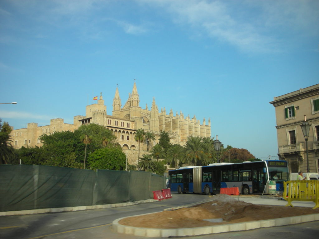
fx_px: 323
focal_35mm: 35
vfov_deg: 40.7
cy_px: 120
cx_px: 160
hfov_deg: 52.6
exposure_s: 1/272
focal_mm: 5.8
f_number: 3
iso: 50
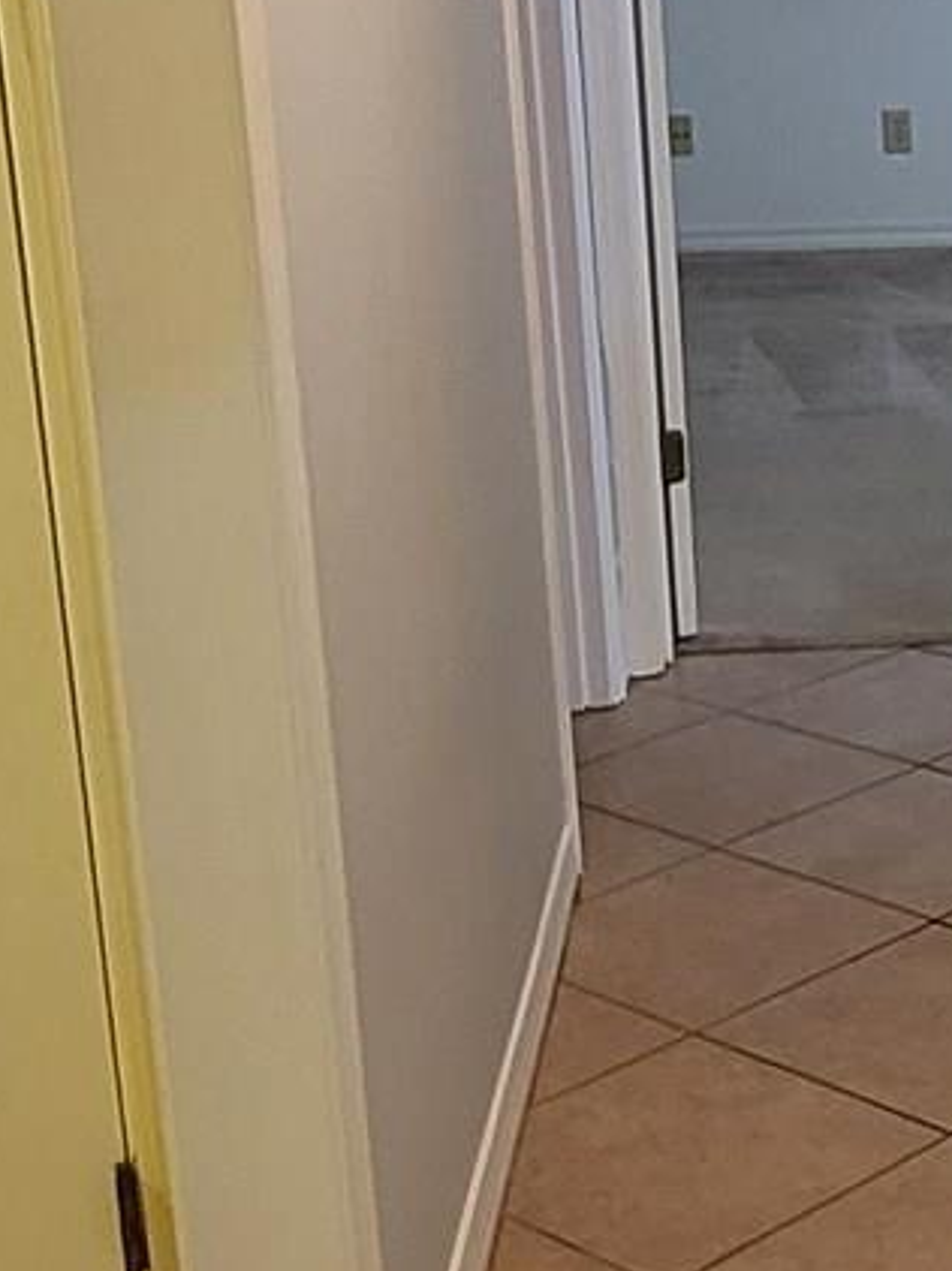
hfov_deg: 19.5
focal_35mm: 71
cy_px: 536
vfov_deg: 27.4
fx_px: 2606
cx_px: 1139
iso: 400
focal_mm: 2.2
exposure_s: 1/30
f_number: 2.2
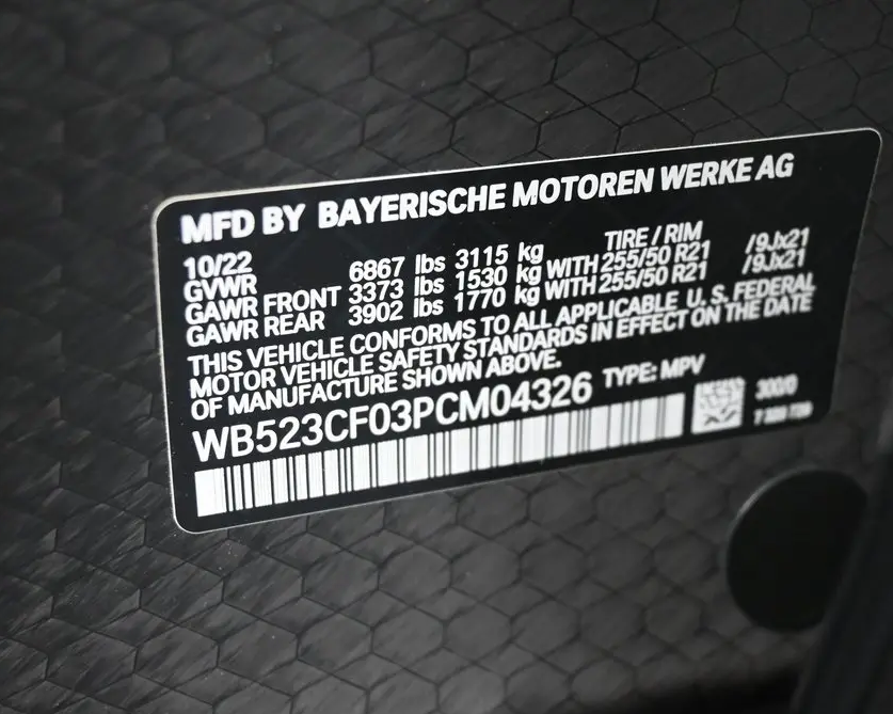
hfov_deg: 34.5
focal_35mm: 54
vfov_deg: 27.9
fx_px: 1434
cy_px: 363
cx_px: 537
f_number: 5
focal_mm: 31.5
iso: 2500
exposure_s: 1/125
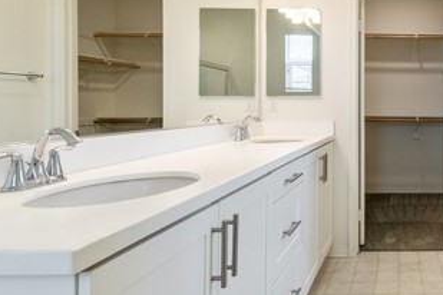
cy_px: 113
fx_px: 357
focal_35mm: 29
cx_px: 404
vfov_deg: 44.6
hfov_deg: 54.8
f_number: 4
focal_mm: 14
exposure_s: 1/250
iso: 360
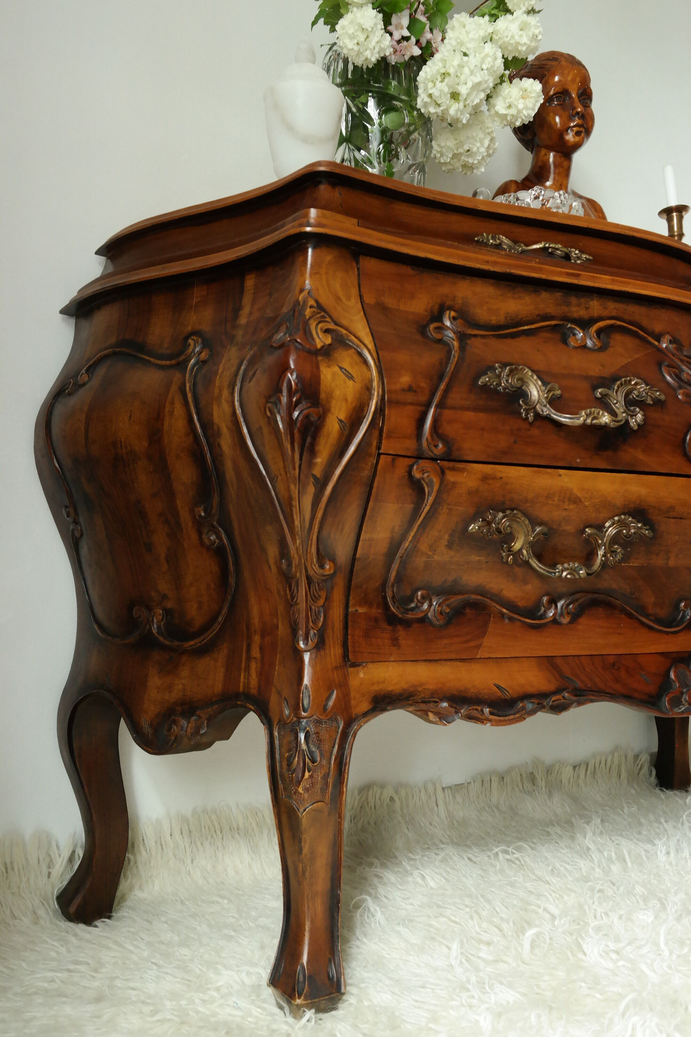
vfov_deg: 61.9
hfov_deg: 43.6
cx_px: 346
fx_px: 864
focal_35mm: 30
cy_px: 518
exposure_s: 1/50
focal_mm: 20
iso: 1600
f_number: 5.6
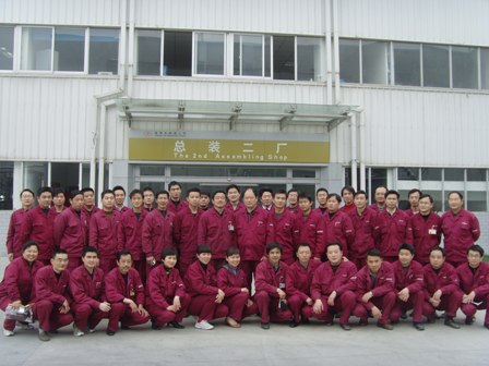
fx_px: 551
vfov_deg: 36.8
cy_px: 183
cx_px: 244
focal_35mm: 39
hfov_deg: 47.9
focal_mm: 6.6
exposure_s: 1/125
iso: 80
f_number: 3.5
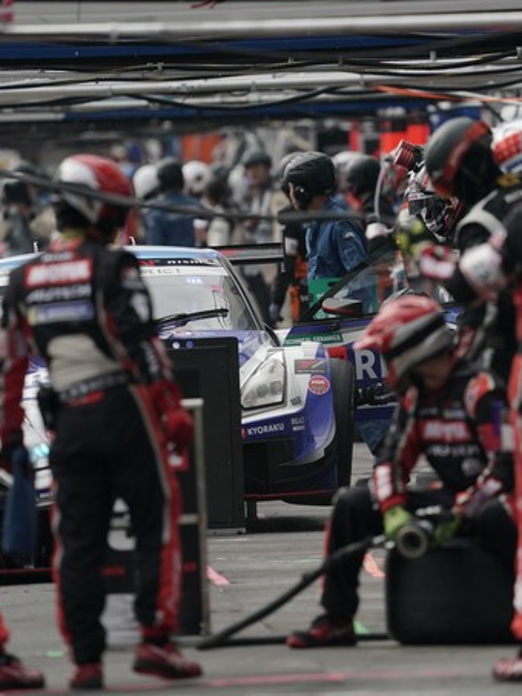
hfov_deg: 1.6
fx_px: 18409
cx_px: 292
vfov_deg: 2.2
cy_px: 332
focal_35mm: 916
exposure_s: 1/800
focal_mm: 600
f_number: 7.1
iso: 400
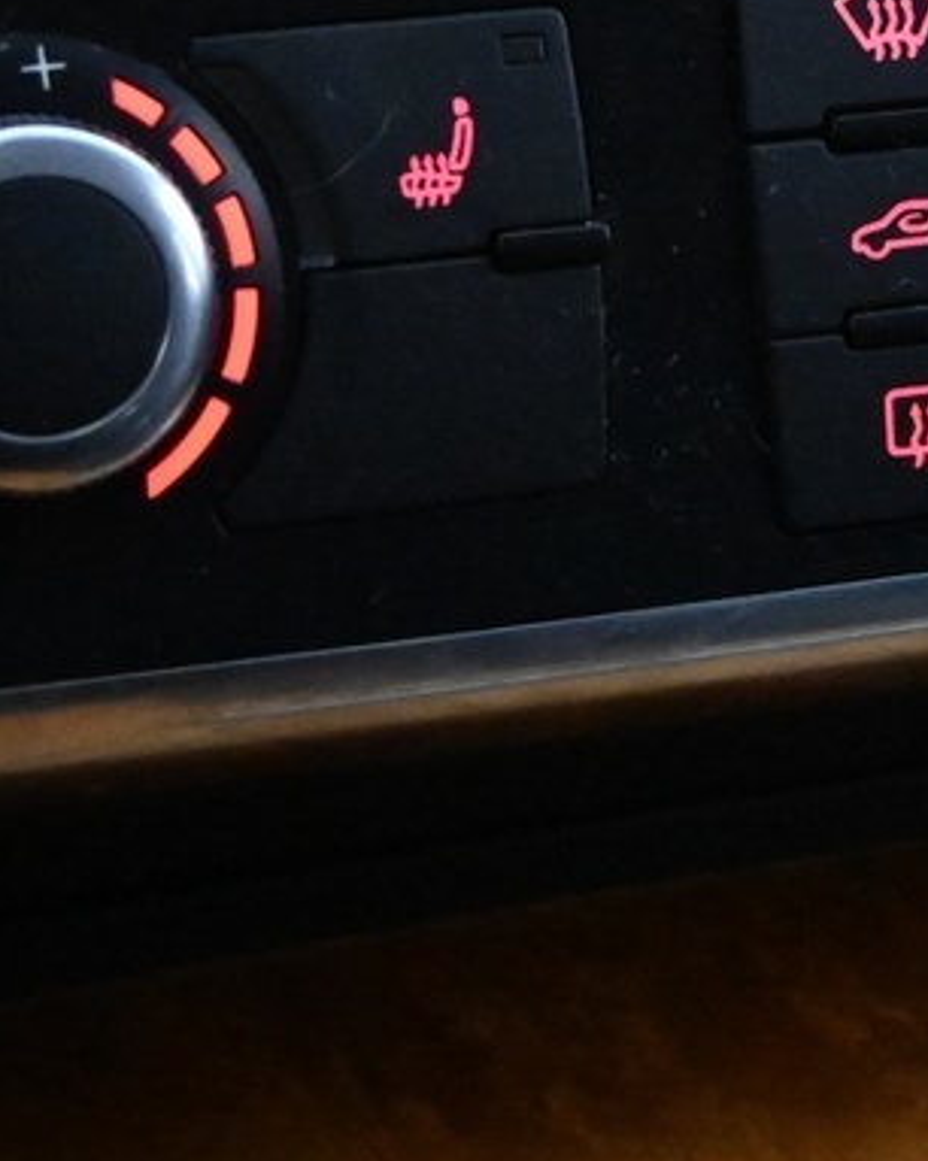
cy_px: -227
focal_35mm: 137
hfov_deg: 11.2
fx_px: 4707
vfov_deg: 13.7
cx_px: 849
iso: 6400
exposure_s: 1/40
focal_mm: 23
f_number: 4.2
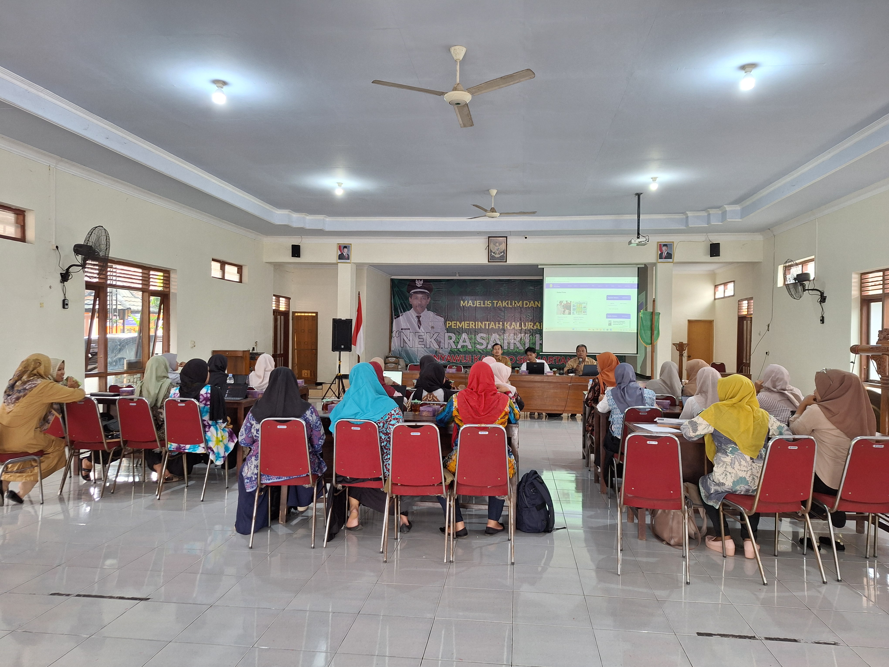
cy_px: 334
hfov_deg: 73.9
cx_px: 444
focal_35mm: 23
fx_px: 591
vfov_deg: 58.9
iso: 125
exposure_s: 1/50
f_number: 1.8
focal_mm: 5.54
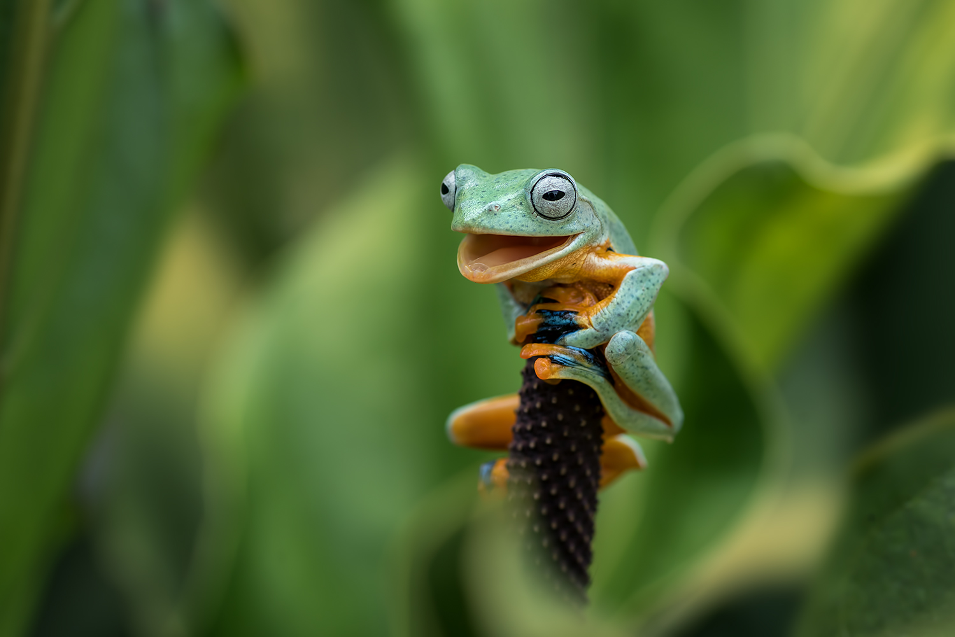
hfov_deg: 22.6
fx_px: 2388
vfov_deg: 15.2
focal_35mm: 90
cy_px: 318
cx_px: 478
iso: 160
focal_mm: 90
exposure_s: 1/320
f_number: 10
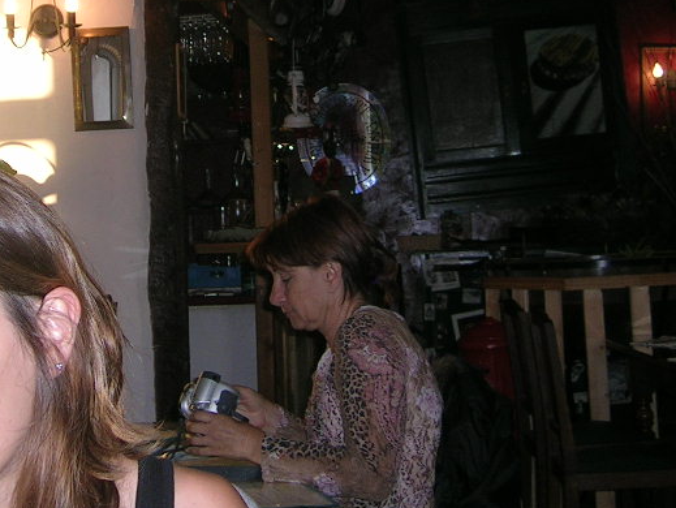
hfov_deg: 28.1
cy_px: 65
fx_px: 1348
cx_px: 261
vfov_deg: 20.9
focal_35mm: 69
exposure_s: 1/60.1
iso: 54
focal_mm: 5.4
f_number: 2.8
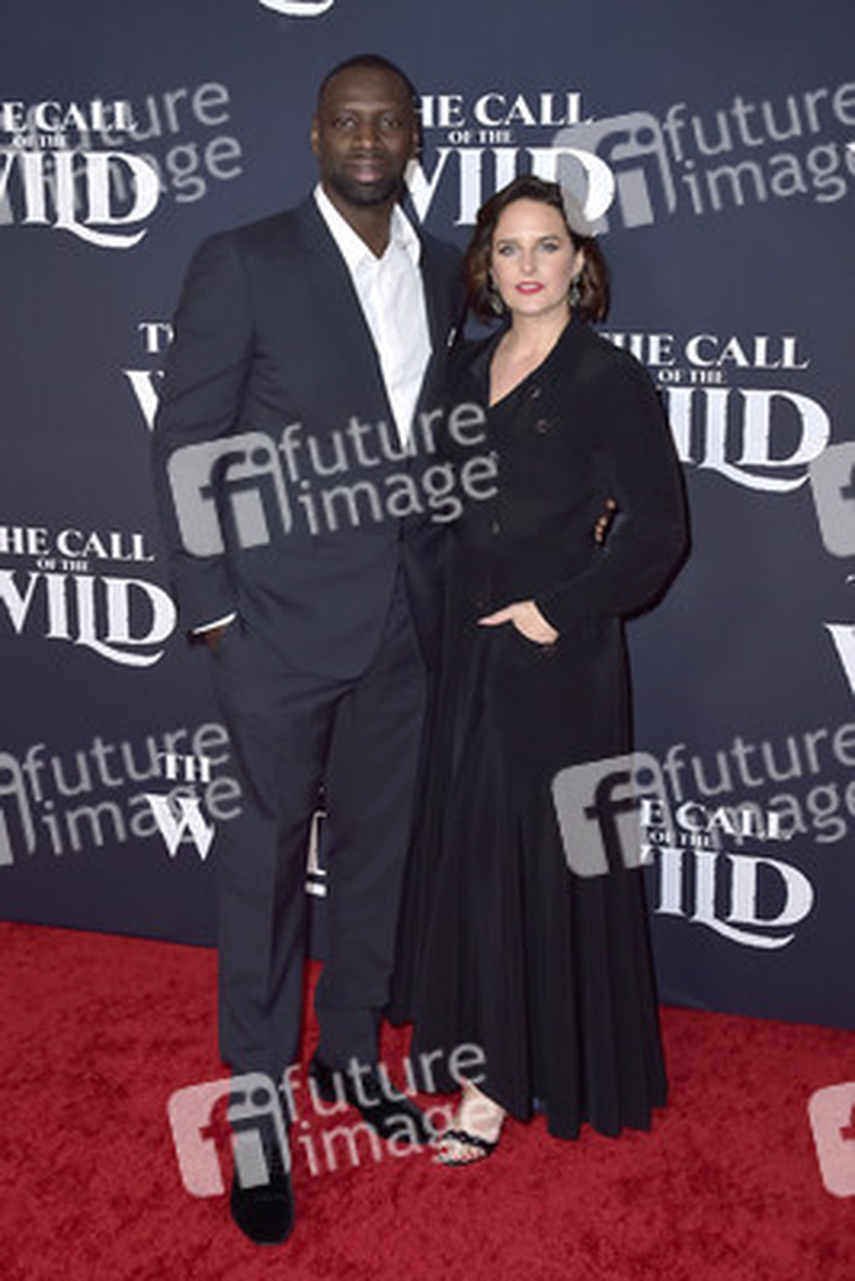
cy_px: 640
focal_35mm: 38
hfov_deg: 35.1
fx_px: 1352
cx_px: 428
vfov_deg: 50.7
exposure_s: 1/250
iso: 320
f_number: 7.1
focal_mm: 38
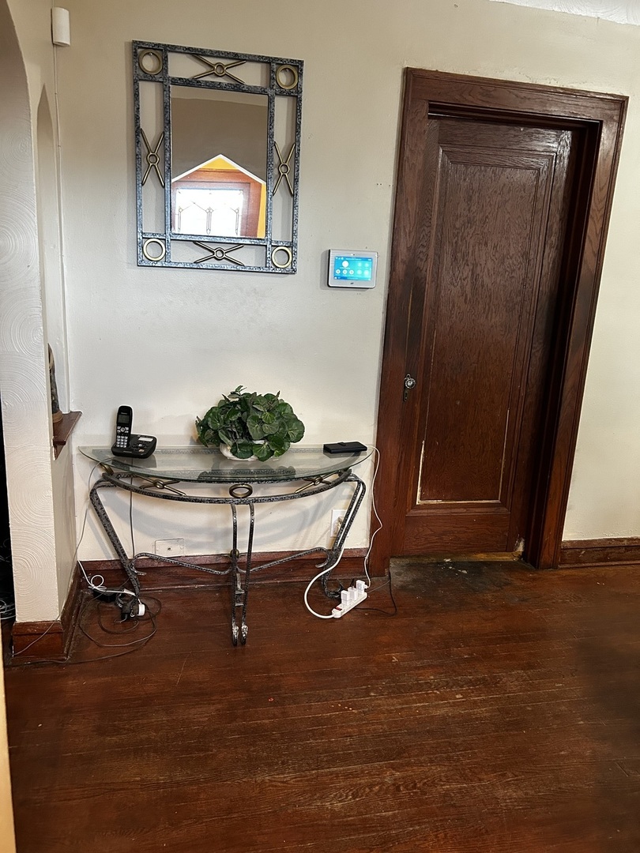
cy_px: 426
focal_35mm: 26
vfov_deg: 67.3
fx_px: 641
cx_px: 320
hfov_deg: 53.1
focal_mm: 5.7
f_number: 1.5
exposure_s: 1/40
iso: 400
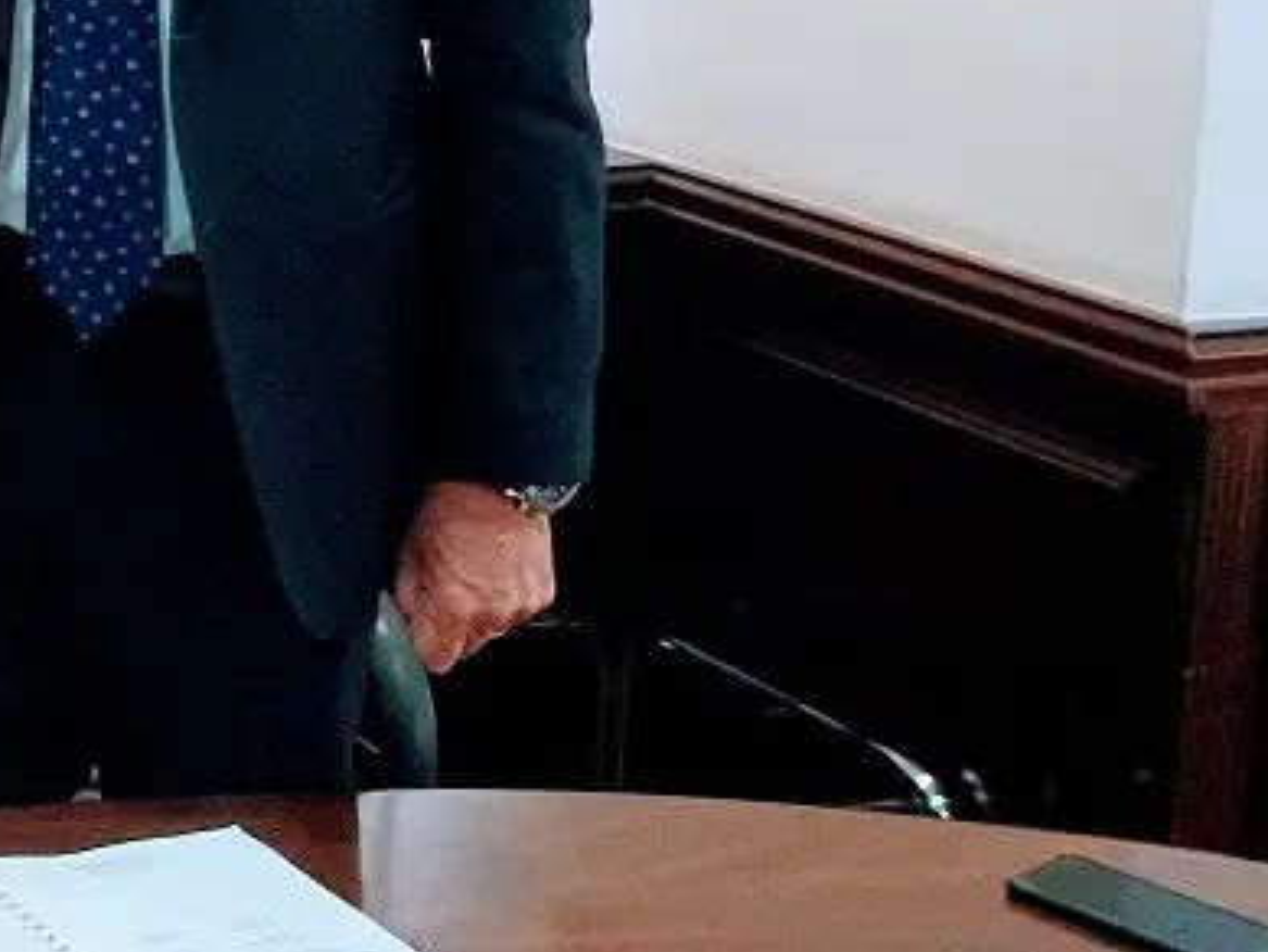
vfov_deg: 19.2
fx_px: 2711
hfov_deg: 22.5
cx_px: -520
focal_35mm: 74
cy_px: -68
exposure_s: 1/50
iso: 160
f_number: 1.7
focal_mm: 3.93
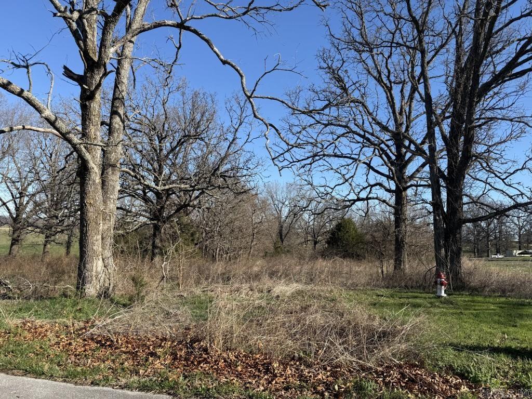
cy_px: 200
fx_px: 369
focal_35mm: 24
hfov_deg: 71.6
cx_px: 266
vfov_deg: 56.8
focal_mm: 6.76
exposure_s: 1/2703
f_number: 1.78
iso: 80
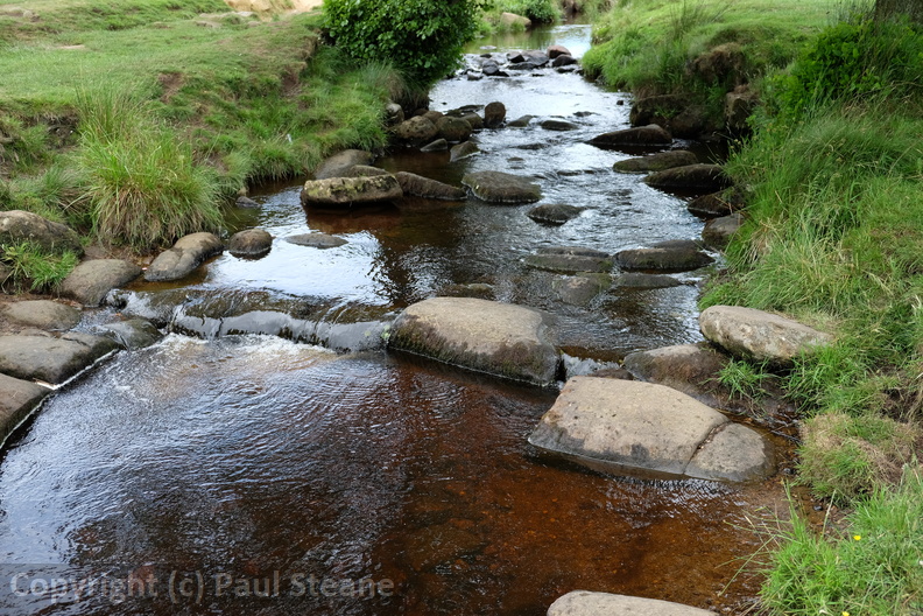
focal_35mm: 36
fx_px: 923
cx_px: 462
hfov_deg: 53.1
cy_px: 308
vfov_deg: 36.9
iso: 320
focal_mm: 24.3
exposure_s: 1/500
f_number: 3.2
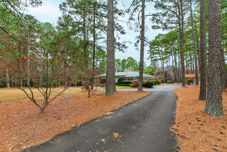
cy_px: 76
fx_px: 95
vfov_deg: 77.3
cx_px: 114
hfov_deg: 100.4
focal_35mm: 15
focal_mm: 10
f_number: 8
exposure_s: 1/50
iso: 250
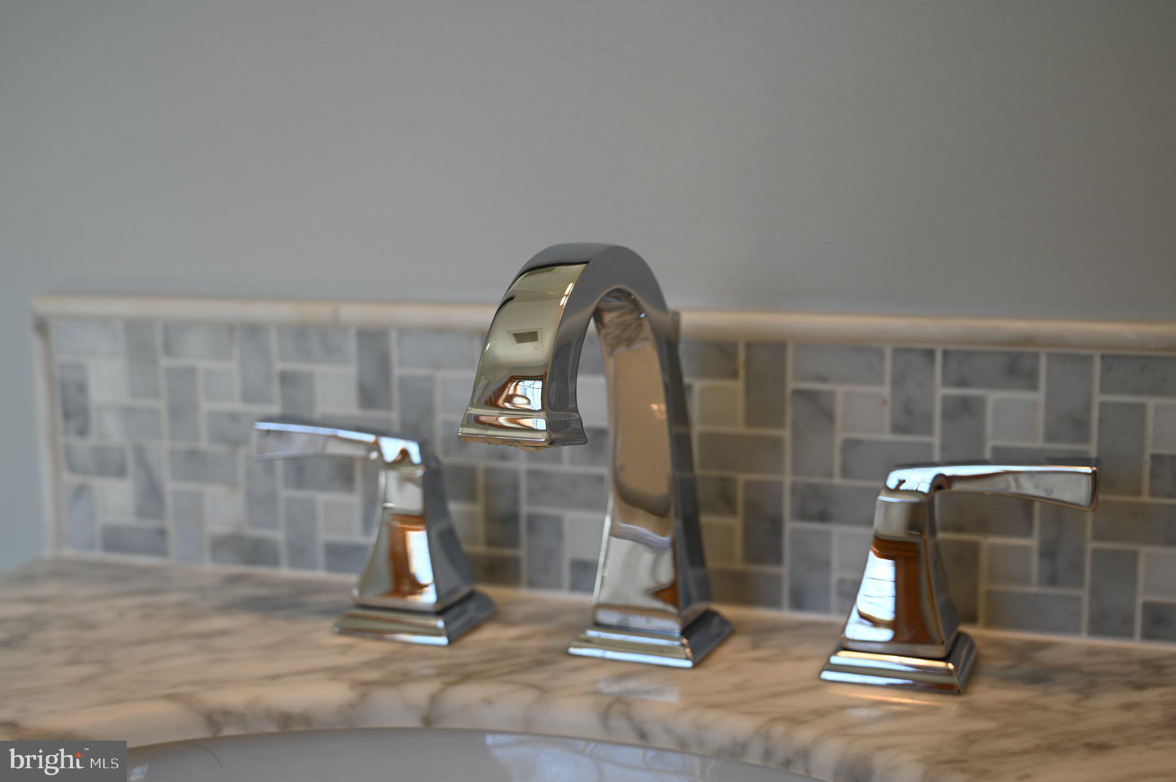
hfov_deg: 42.8
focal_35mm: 46
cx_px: 588
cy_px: 391
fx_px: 1501
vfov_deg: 29.2
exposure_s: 1/80
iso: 100
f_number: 4.5
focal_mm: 46
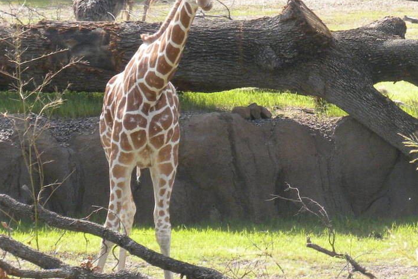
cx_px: 448
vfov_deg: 4.9
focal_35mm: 279
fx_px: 3239
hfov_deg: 7.3
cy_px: 122
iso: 185
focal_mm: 21
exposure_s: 1/448
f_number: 5.1
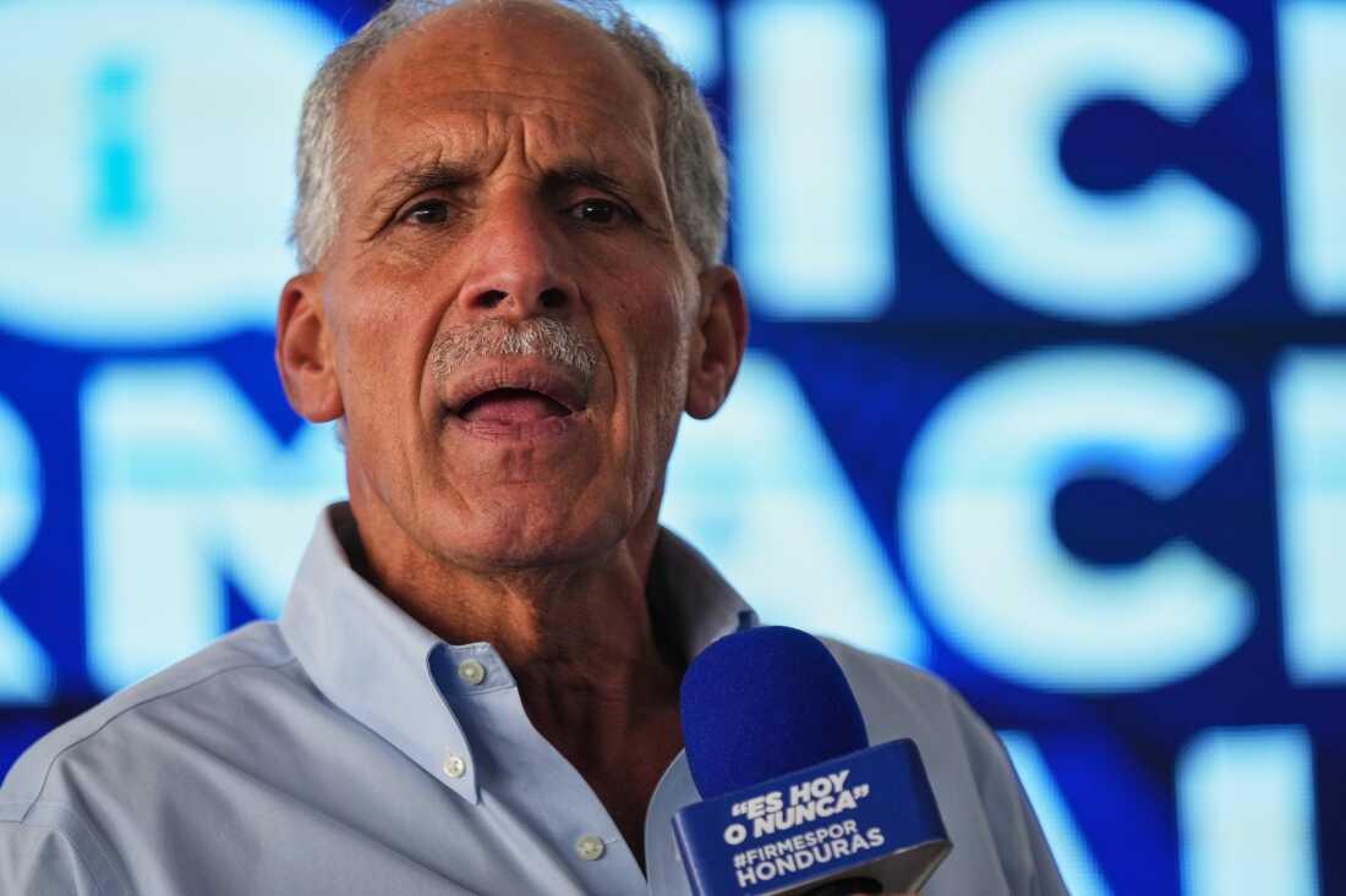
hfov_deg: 10.4
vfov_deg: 6.9
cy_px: 448
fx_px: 7401
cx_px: 673
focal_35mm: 198
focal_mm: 198
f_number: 2.8
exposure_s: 1/500
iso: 1000
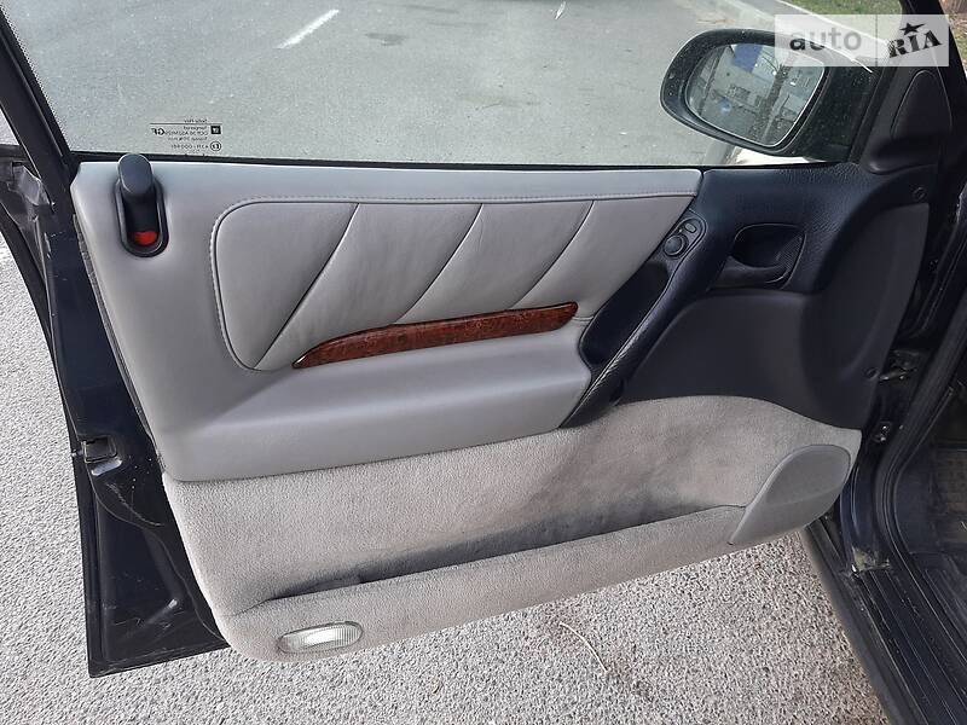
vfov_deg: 51.4
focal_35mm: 27
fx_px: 754
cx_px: 484
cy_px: 362
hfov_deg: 65.3
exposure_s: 1/50
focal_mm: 3.9
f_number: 1.7
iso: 40
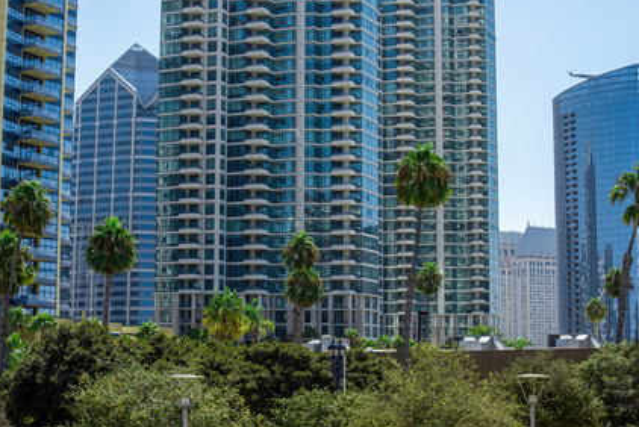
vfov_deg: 18.0
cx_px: 344
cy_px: 227
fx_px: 1350
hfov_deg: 26.6
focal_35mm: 76
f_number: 8
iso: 64
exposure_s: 1/160
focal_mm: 70
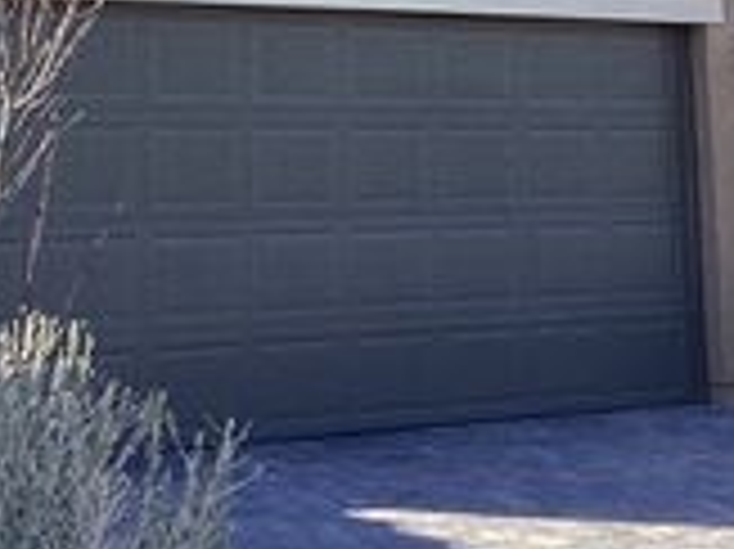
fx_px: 2013
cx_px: 225
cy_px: -142
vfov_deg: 14.9
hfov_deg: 20.6
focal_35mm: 95
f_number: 2.4
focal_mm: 3.3
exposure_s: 1/463
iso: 25
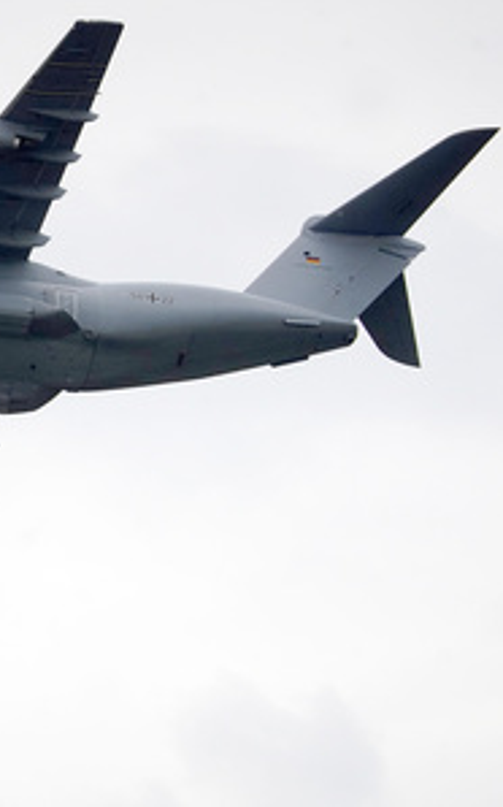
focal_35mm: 438
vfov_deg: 4.8
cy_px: 404
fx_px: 9616
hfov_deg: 3.0
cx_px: -18
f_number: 6.3
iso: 1600
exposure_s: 1/4000
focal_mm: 284
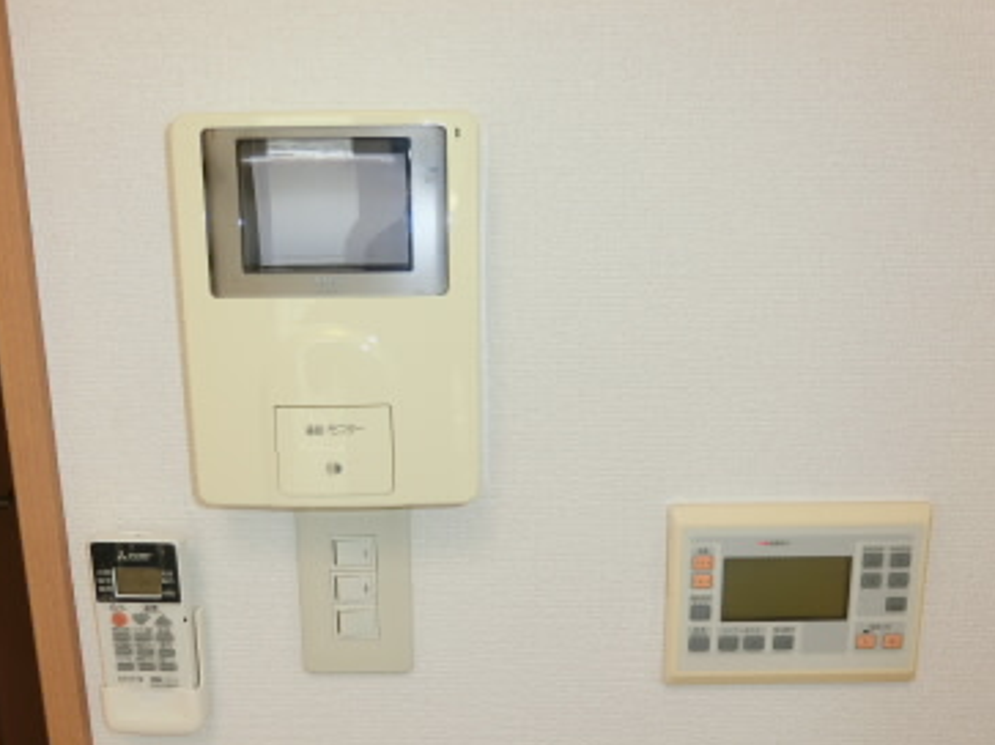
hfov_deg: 58.3
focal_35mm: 31
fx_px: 891
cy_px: 453
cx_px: 471
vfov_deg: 45.1
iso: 160
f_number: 2.8
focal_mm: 5.4
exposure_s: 1/125
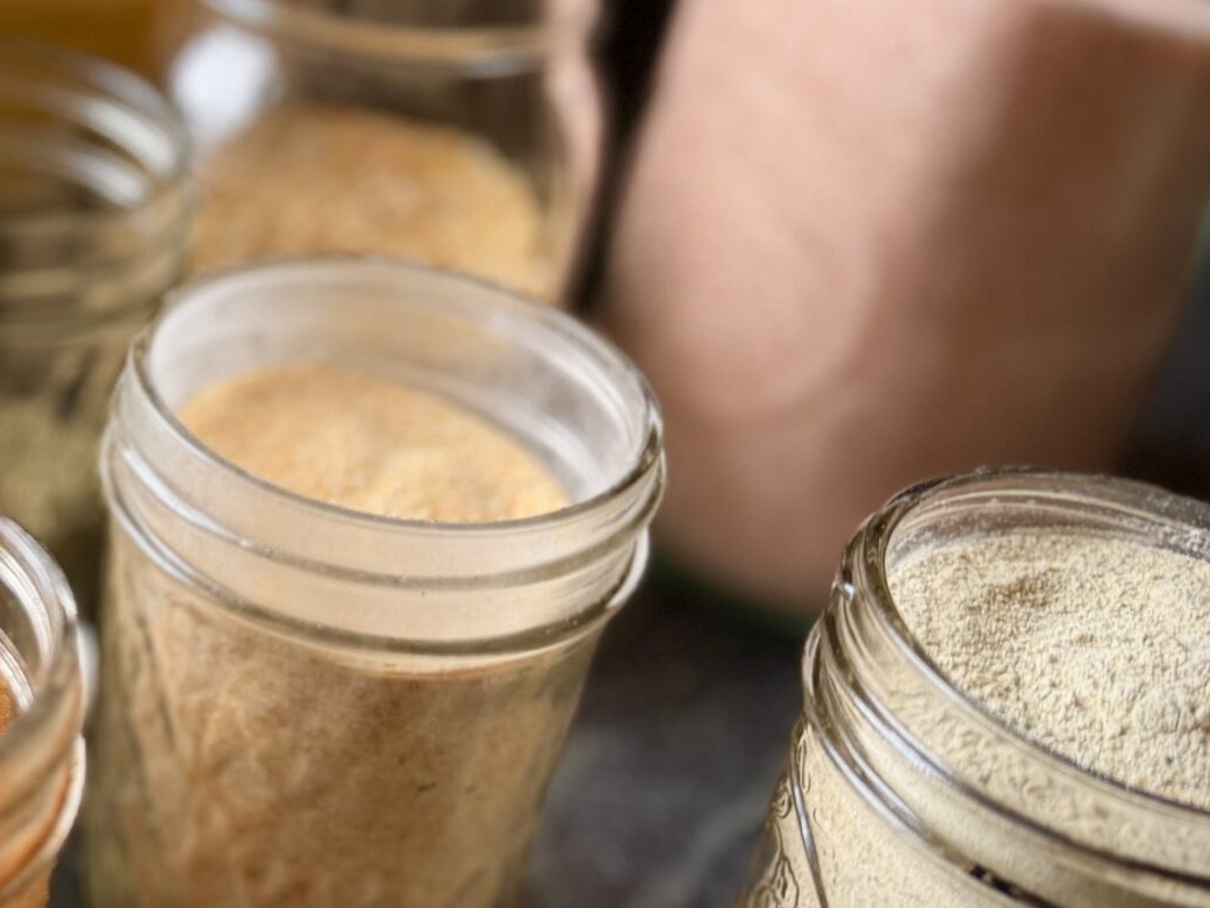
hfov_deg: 30.6
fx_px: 2063
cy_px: 487
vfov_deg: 24.8
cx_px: 30
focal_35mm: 59
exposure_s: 1/121
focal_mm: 6.76
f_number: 1.78
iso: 160
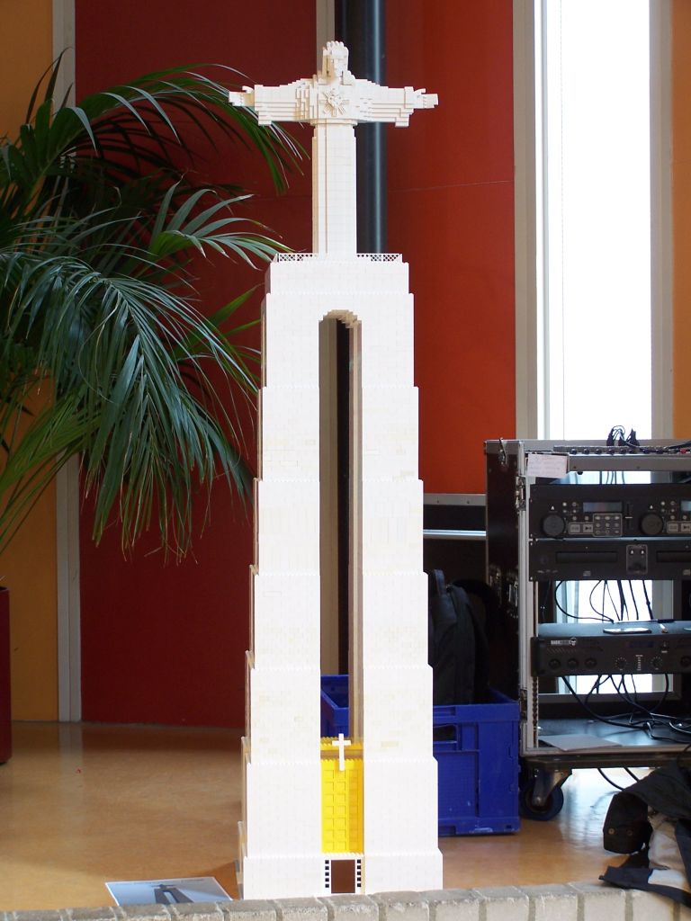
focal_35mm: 75
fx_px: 1996
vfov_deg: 26.0
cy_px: 460
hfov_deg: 19.6
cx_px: 346
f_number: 3.2
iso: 80
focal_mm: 12.4
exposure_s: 1/8
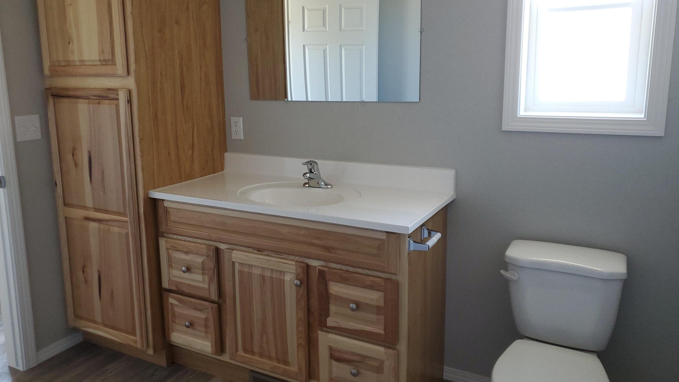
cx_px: 337
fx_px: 522
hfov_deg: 66.1
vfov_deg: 40.1
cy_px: 164
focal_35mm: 29
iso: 160
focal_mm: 4.3
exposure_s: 1/50
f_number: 1.5
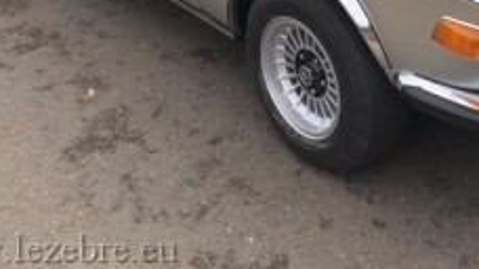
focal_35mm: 62
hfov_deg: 33.7
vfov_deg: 18.1
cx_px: 300
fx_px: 787
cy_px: -82
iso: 25
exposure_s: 1/668
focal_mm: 4.15
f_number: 2.2
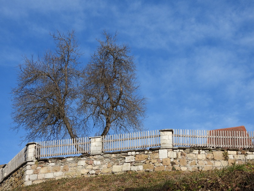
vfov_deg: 21.0
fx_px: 514
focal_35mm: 70
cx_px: 127
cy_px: 96
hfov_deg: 27.8
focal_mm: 12.5
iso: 100
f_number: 3.5
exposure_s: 1/1250
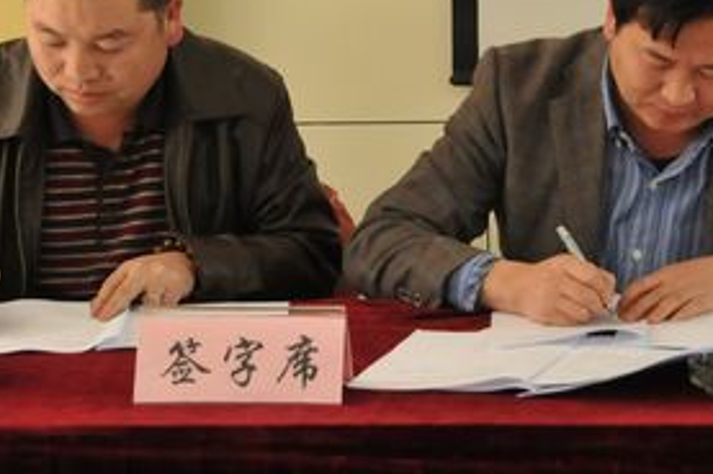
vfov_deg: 12.3
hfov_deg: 18.4
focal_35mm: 111
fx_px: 2196
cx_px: 362
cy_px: 182
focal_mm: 36
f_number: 5.6
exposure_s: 1/125
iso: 1000
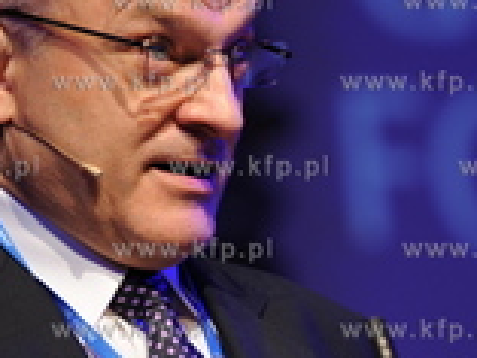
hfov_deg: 4.5
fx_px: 6068
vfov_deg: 3.4
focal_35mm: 440
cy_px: 206
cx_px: 355
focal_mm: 180
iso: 800
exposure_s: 1/100
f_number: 4.5
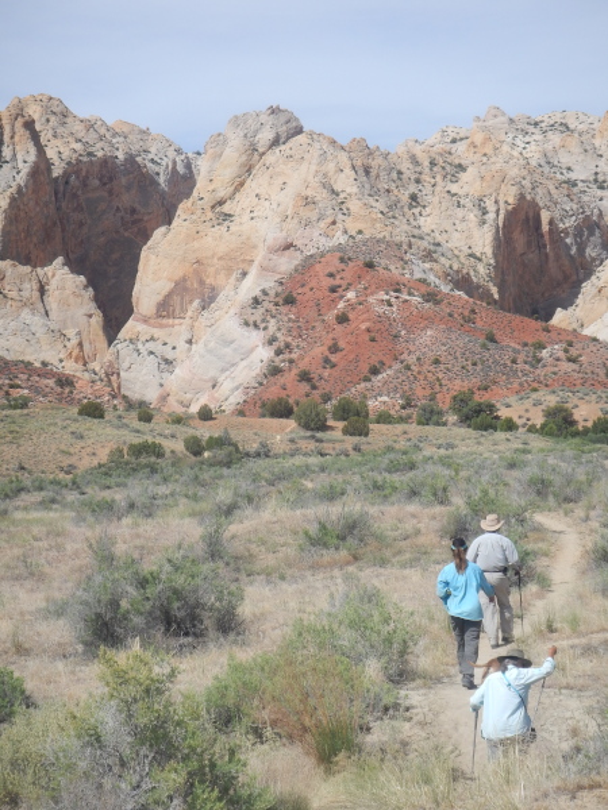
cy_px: 405
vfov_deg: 21.5
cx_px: 304
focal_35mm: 91
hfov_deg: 16.2
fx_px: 2131
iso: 125
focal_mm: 16.4
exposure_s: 1/1000
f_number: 4.5
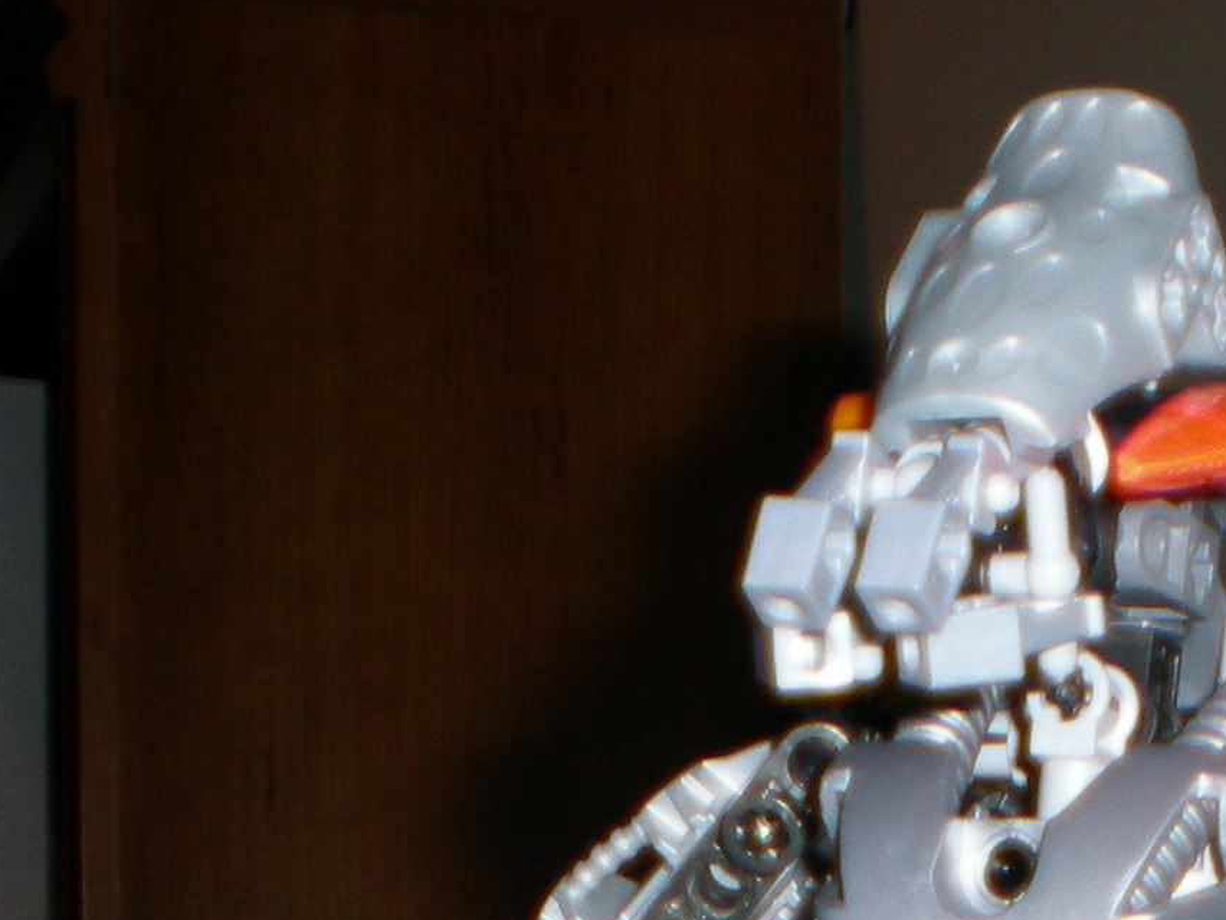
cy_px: 1630
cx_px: 960
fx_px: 4852
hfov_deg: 14.3
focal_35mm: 137
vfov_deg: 10.2
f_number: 3.1
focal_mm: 6.3
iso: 50
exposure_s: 1/60
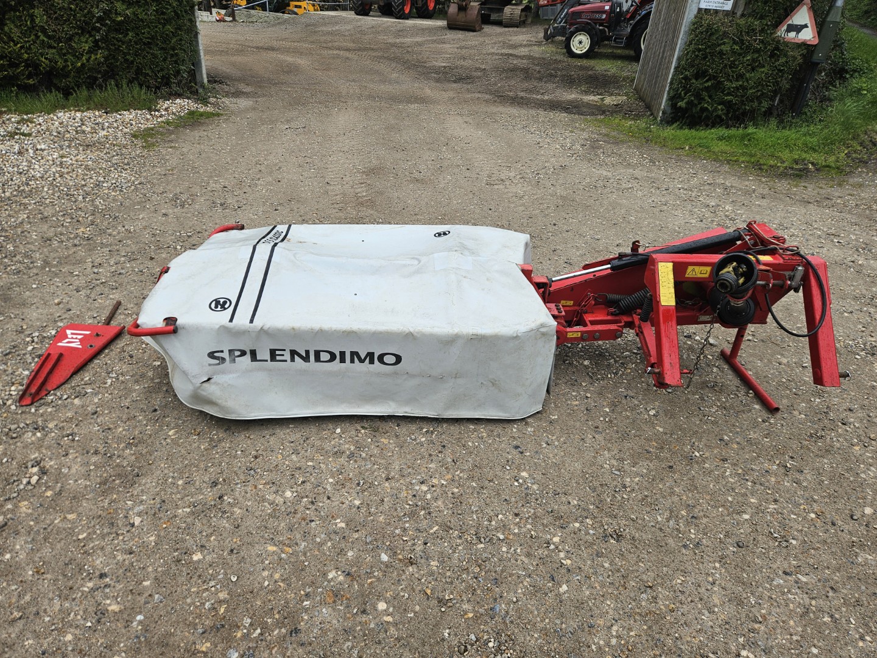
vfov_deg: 58.9
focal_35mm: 23
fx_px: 583
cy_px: 329
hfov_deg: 73.9
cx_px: 438
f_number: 1.8
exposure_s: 1/499
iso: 25
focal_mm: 5.4
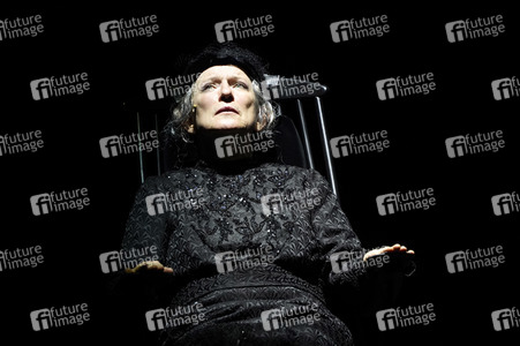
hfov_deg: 3.4
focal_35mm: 600
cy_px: 173
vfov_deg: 2.3
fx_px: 8660
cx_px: 260
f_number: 8
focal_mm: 600
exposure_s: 1/320
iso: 6400
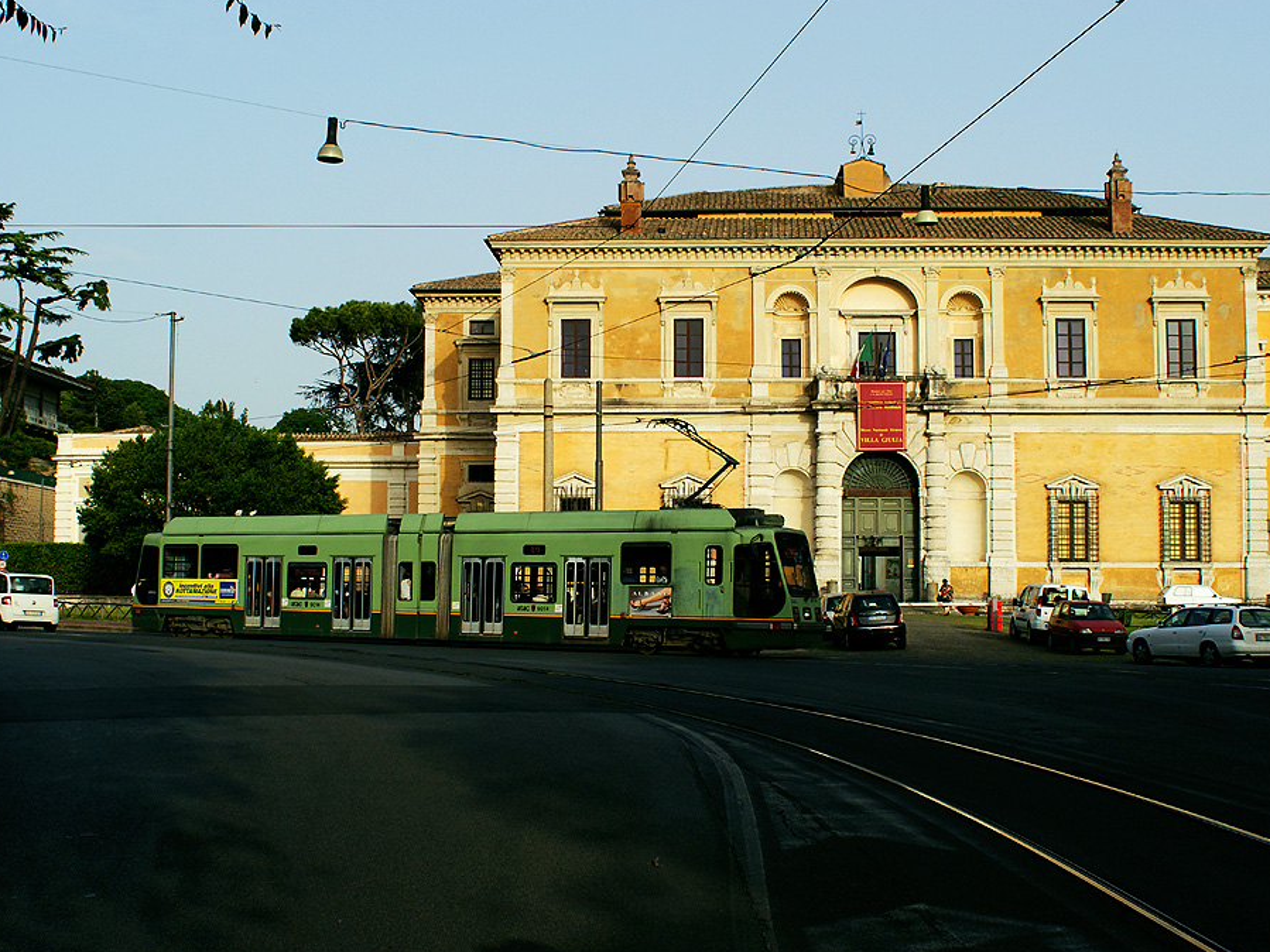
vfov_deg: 31.5
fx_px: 1687
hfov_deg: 41.2
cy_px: 476
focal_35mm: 46
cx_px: 591
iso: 200
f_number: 9
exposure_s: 1/320
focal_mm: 28
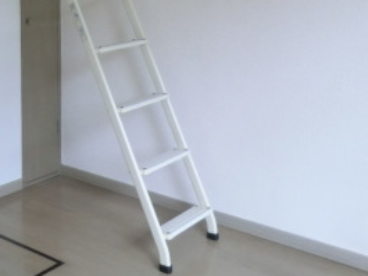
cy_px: -10
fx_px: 617
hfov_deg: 31.9
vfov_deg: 24.0
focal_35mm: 58
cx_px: 49
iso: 160
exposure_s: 1/60
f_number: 3.2
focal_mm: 4.3
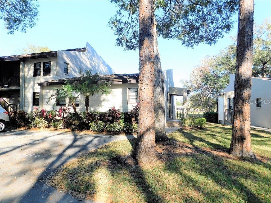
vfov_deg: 58.9
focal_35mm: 23
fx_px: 180
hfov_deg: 73.9
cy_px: 102
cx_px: 136
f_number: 3
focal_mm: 4
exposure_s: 1/500
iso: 125
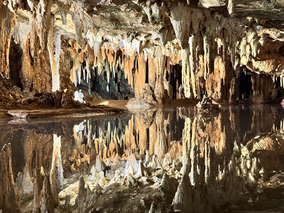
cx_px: 142
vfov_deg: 30.3
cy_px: 106
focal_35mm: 48
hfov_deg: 39.7
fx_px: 394
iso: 500
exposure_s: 1/30
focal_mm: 6.76
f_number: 1.78
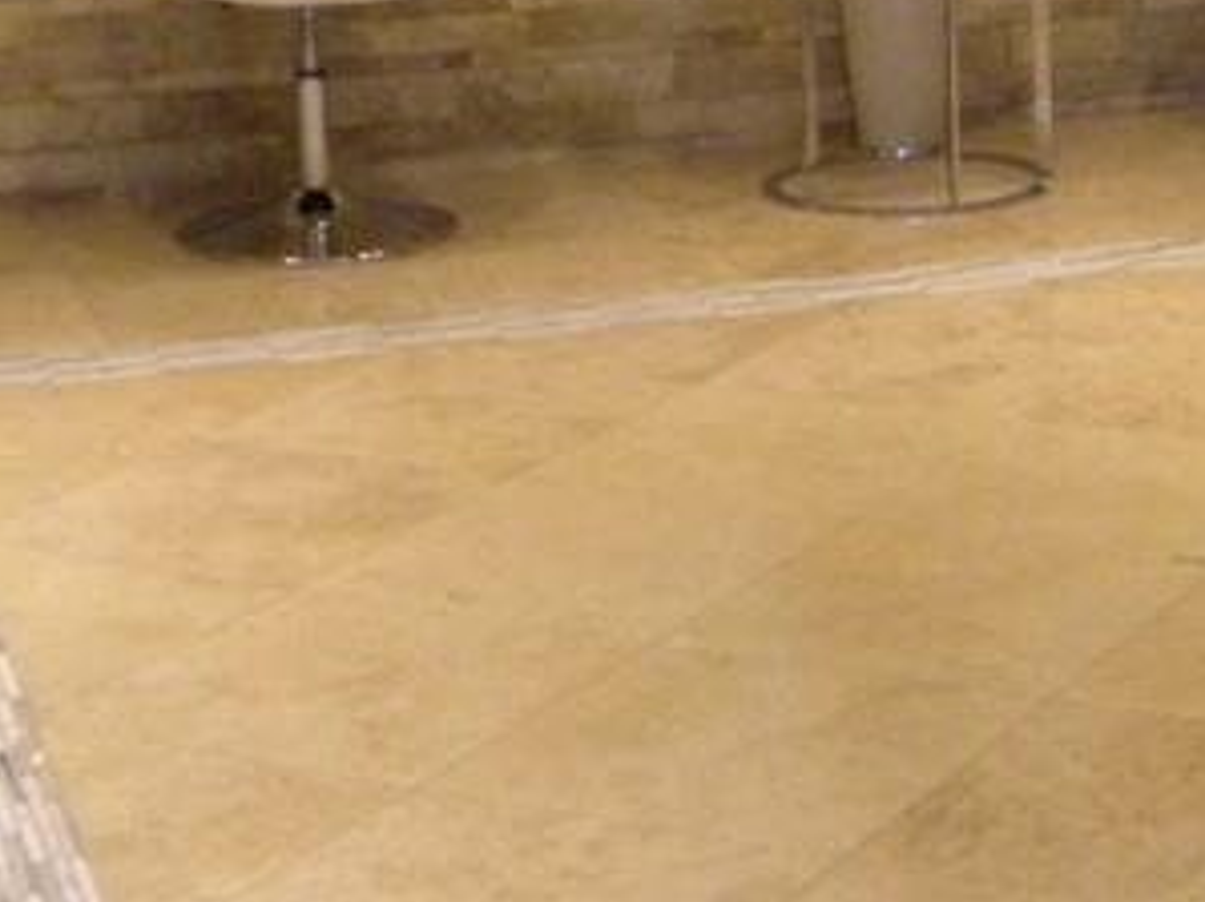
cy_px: -383
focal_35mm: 120
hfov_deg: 16.3
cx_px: 1028
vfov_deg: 11.9
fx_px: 4176
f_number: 3.8
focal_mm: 5.9
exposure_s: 1/40.7
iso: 400
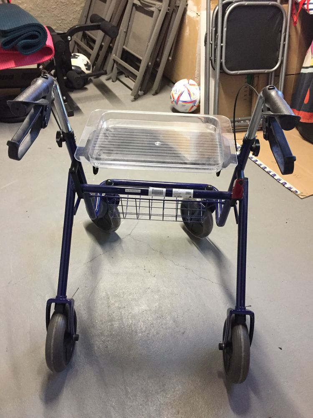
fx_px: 350
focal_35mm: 29
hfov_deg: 48.2
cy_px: 209
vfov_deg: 61.7
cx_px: 156
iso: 250
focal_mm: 4.15
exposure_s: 1/17
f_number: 2.2
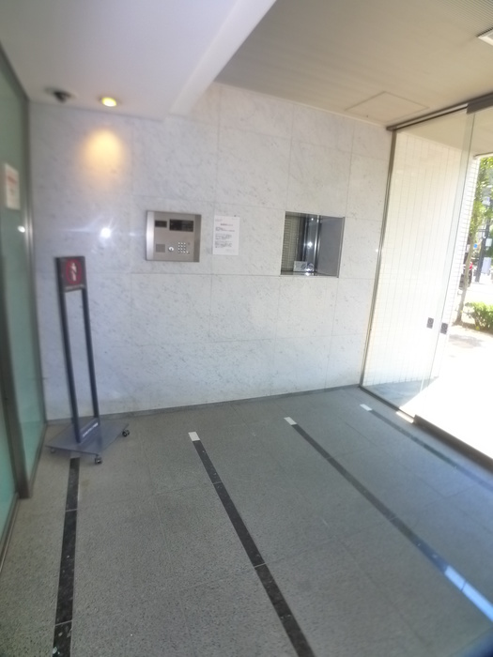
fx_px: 456
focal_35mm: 24
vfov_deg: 71.6
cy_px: 328
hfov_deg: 56.8
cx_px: 246
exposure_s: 1/160
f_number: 2.8
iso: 400
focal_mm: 5.1
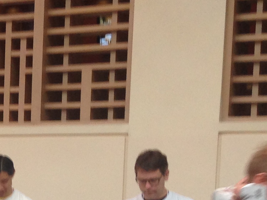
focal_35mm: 145
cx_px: -208
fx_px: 1118
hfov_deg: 12.5
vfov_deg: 10.0
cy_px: 279
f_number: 2.4
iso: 50
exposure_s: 1/40
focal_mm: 4.12
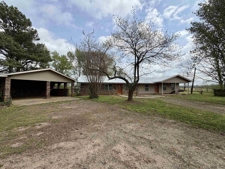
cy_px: 84
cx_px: 112
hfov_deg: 102.1
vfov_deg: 85.7
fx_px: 91
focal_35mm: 14
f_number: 2.2
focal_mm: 2.22
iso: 20
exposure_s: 1/770
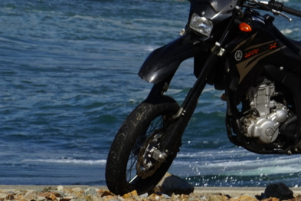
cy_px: 10
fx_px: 4615
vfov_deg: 2.5
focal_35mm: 552
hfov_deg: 3.7
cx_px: 283
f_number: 20
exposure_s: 1/100
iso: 100
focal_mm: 181
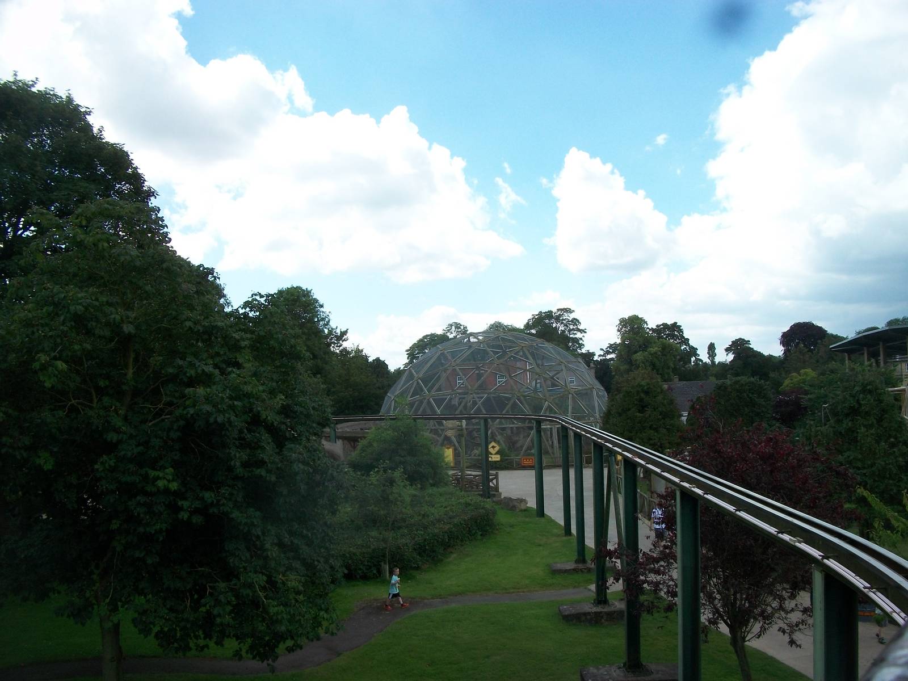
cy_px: 340
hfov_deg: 56.8
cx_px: 454
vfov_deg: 44.2
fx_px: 839
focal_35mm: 32
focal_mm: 5.7
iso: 80
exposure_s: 1/320
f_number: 5.5
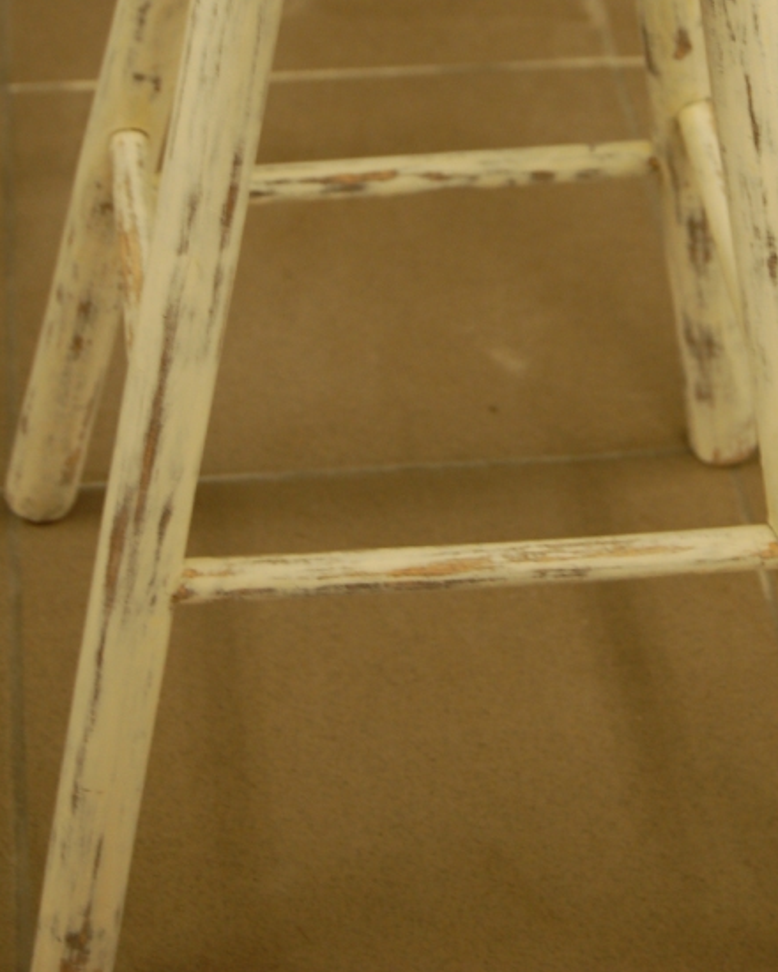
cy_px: 90
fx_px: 3393
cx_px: 522
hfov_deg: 13.1
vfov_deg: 16.1
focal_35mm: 118
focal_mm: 45
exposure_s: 1/30
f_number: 5.3
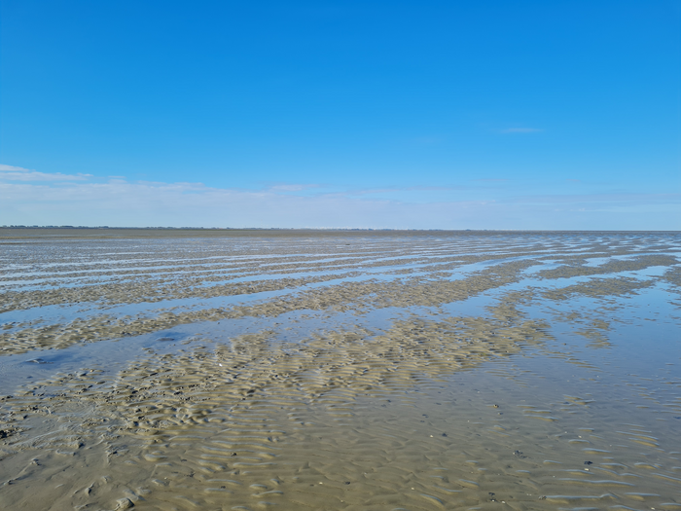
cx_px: 340
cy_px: 256
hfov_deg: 67.3
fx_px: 511
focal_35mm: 26
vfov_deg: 53.1
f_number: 1.8
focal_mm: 5.4
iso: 50
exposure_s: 1/2342
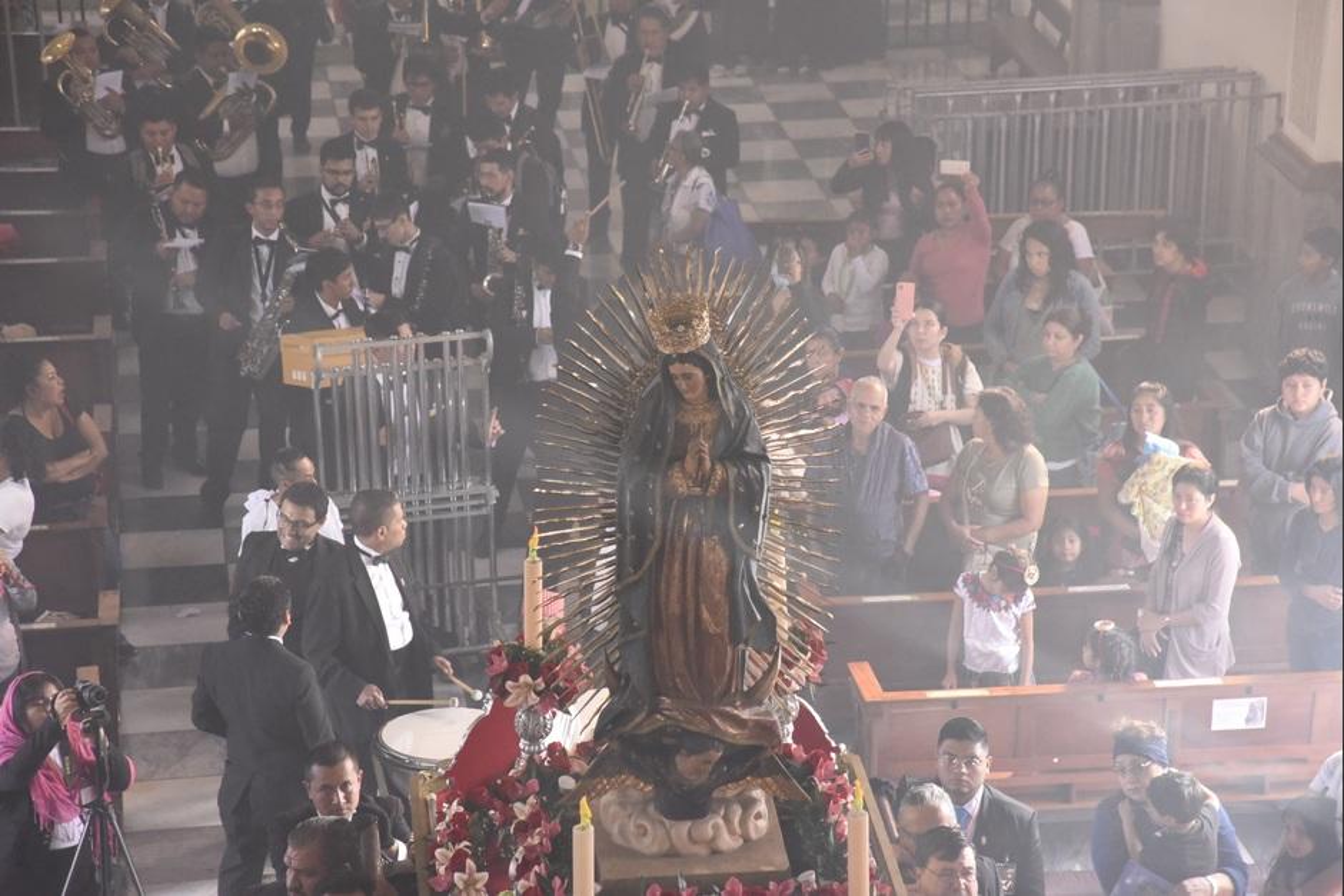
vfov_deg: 13.0
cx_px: 672
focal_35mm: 105
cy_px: 448
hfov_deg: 19.5
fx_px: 3920
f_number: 5.6
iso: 8000
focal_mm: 105
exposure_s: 1/500
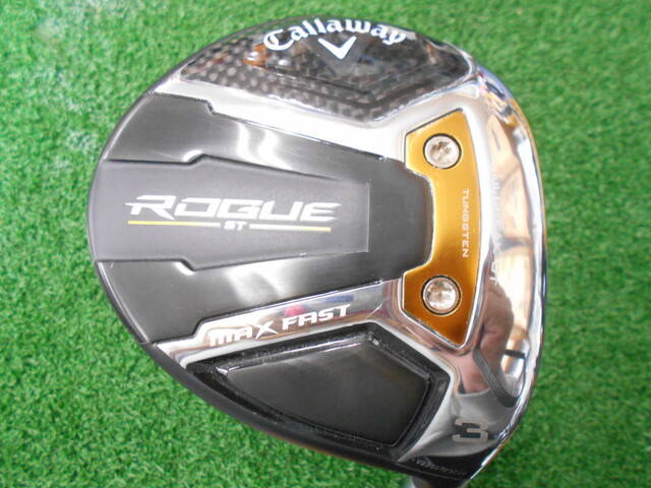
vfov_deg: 53.1
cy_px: 244
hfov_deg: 67.3
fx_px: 489
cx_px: 326
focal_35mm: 26
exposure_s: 1/30
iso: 800
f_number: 3.2
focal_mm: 4.6
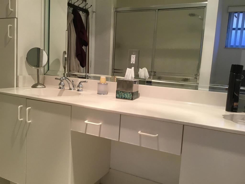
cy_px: 92
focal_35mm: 31
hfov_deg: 58.4
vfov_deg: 45.4
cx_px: 122
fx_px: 219
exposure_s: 1/30
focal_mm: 3.3
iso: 40
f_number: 2.4
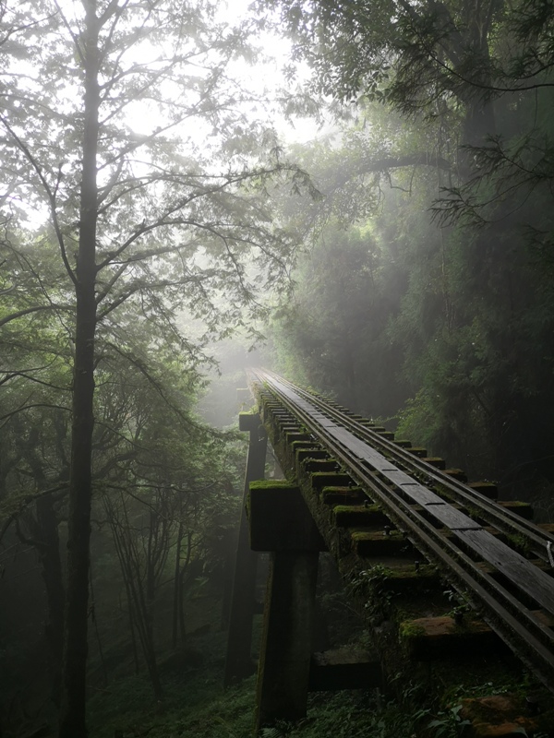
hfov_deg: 51.4
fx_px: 576
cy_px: 369
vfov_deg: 65.3
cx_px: 277
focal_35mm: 27
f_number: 1.8
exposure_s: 1/60
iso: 64
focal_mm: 3.95
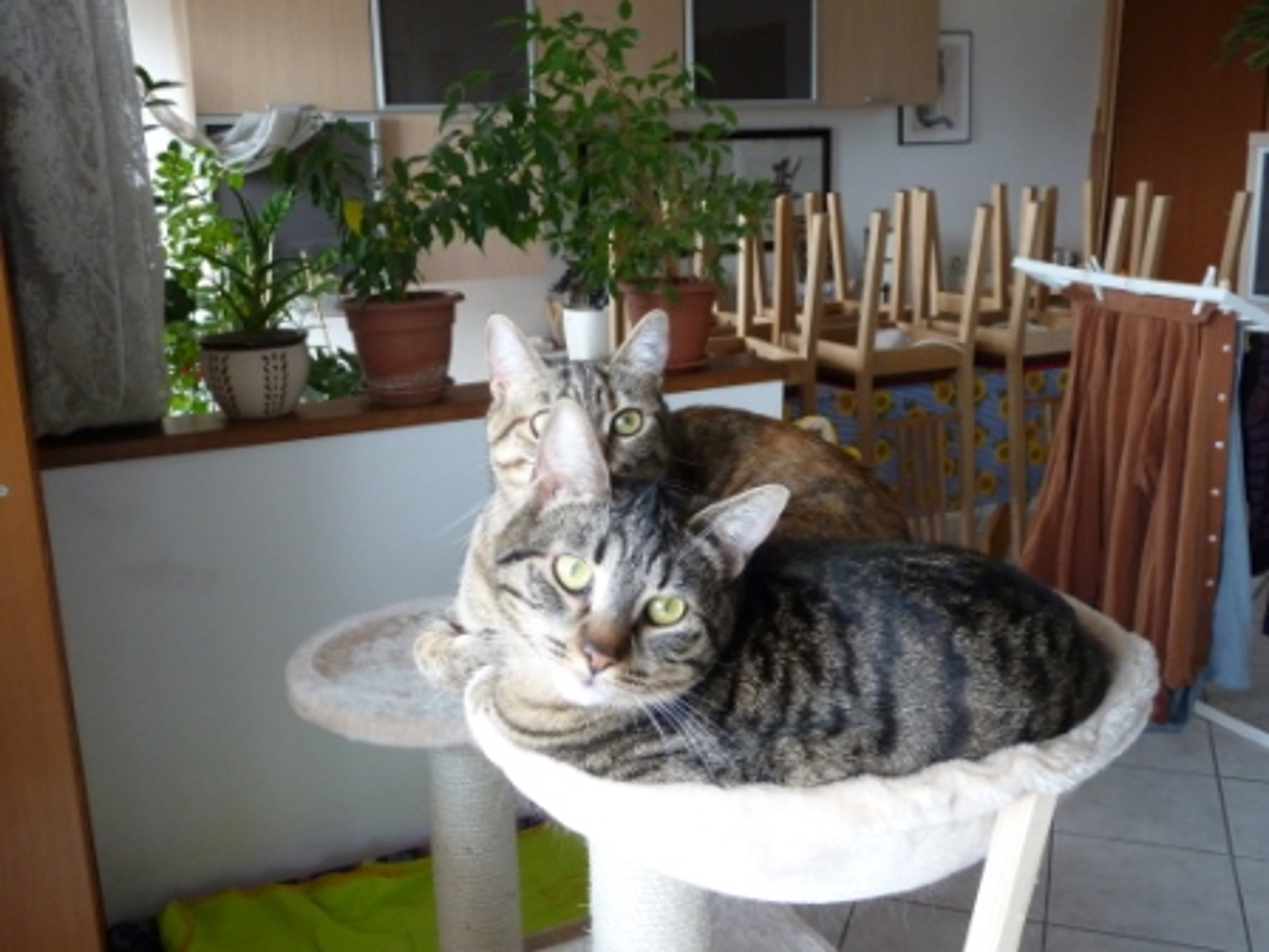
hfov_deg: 52.6
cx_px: 634
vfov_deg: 40.7
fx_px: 1283
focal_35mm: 35
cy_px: 476
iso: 320
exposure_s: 1/30
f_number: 3.5
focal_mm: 5.7
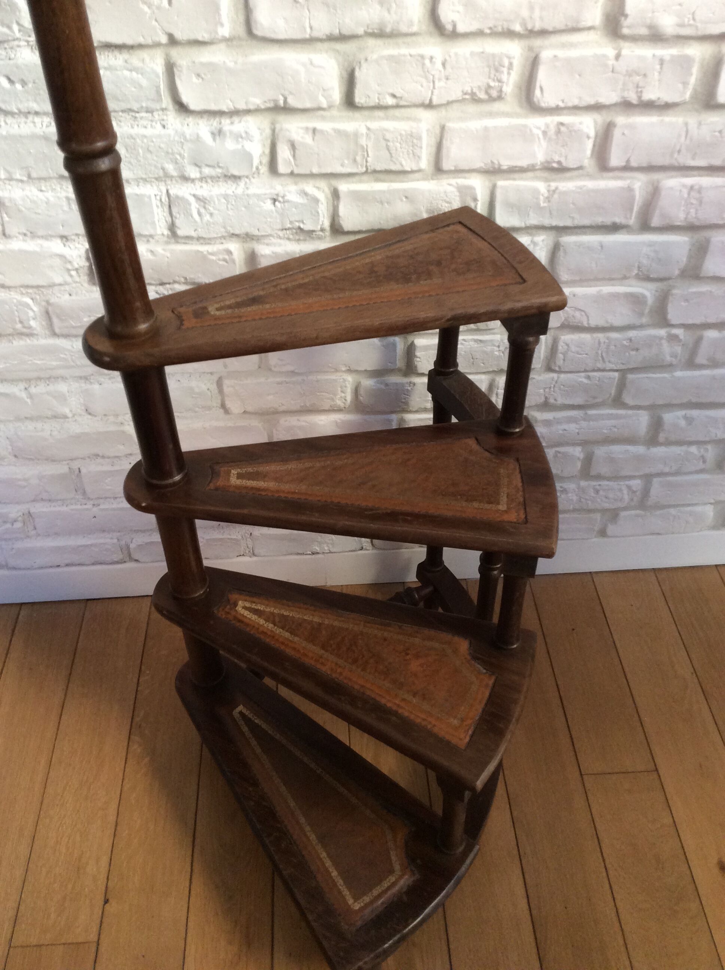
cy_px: 485
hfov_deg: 44.1
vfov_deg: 56.9
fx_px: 896
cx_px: 362
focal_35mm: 32
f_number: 2.4
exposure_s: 1/25
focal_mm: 3.3
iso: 80
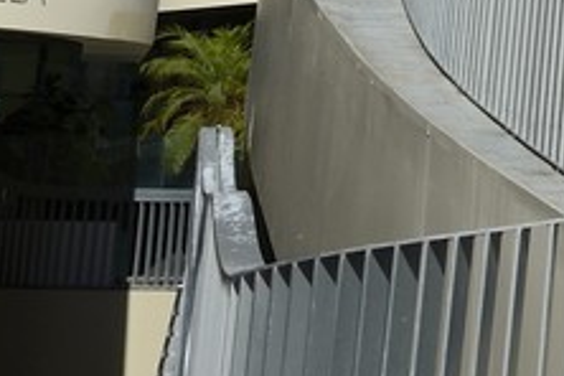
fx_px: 2710
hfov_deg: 8.9
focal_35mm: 173
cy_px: -414
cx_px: 1857
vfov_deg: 7.6
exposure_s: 1/250
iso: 200
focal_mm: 24
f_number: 11
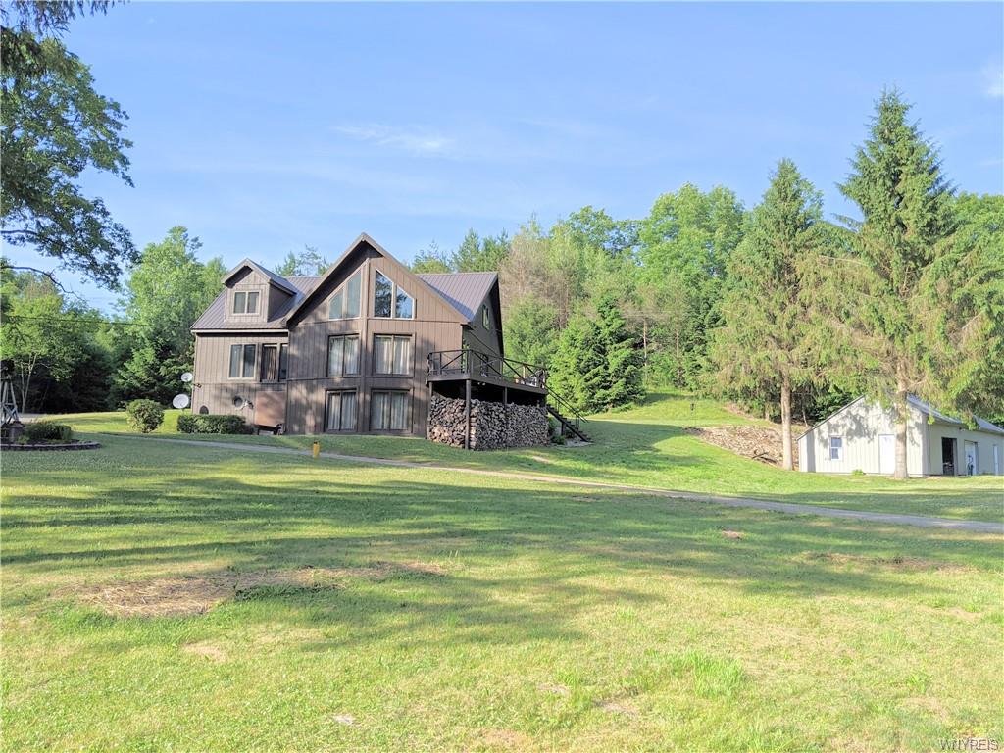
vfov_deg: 51.4
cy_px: 376
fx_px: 783
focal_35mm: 27
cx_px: 502
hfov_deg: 65.3
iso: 51
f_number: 1.8
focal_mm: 4.44
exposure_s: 1/1466
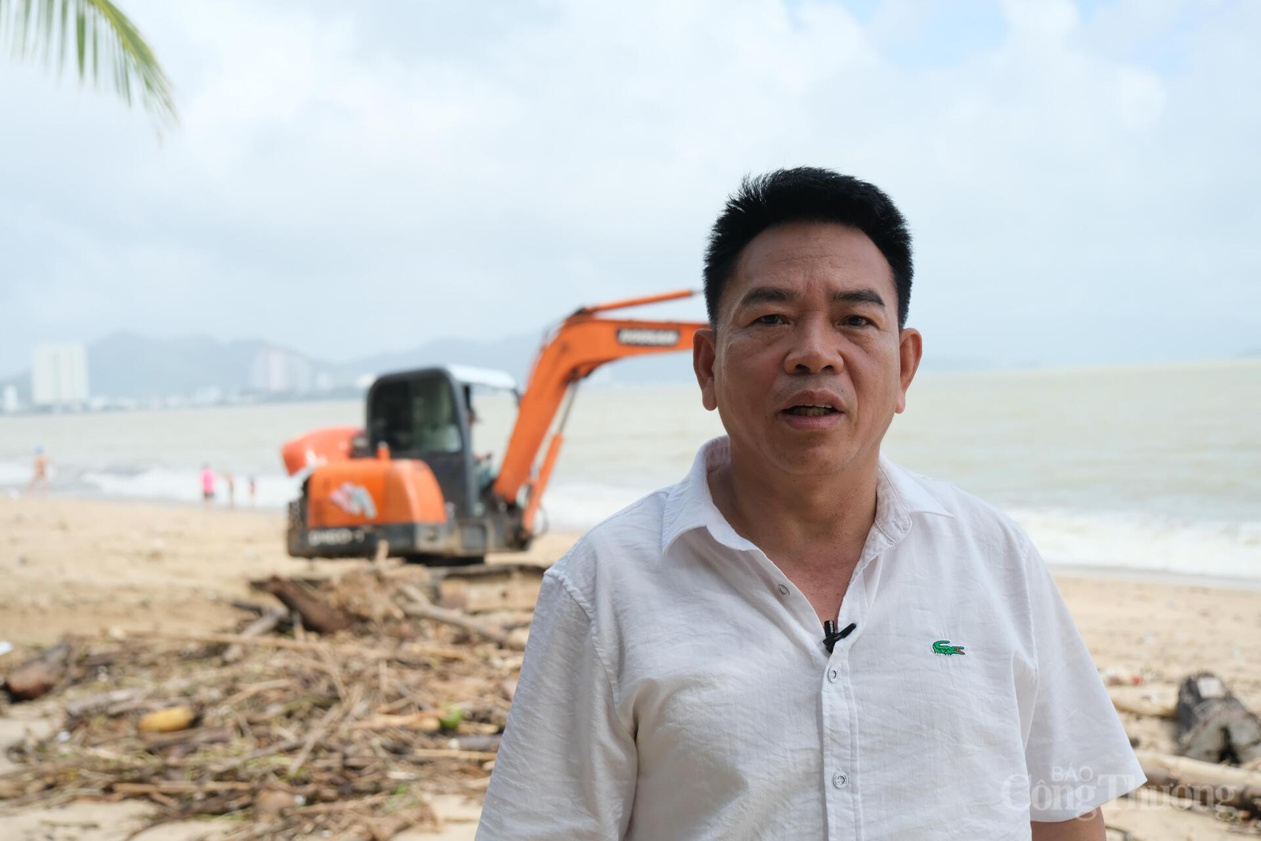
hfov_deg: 47.4
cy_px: 420
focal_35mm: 41
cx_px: 630
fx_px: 1436
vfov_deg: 32.6
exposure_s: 1/1500
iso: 320
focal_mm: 27.5
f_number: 4
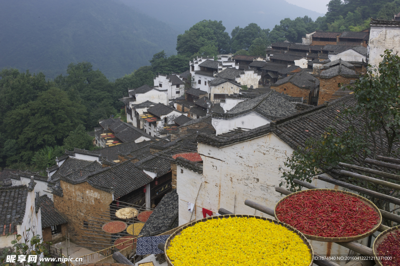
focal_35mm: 35
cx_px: 200
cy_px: 133
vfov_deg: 37.8
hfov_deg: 54.5
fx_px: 389
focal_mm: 35
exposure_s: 1/60
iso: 160
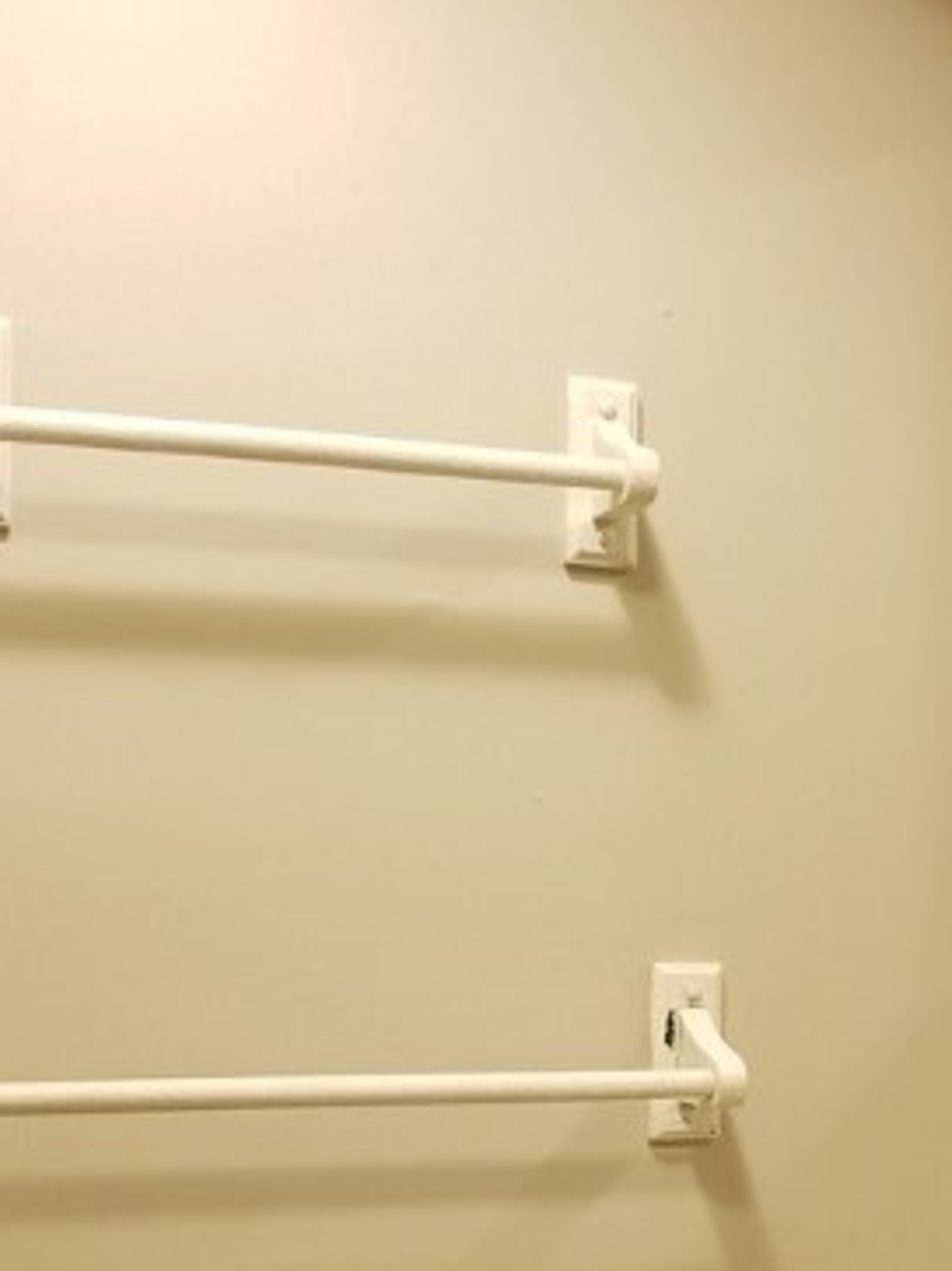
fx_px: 2018
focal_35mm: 55
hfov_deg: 25.8
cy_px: 1036
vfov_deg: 33.8
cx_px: 822
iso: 250
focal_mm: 4.25
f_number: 1.7
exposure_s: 1/24
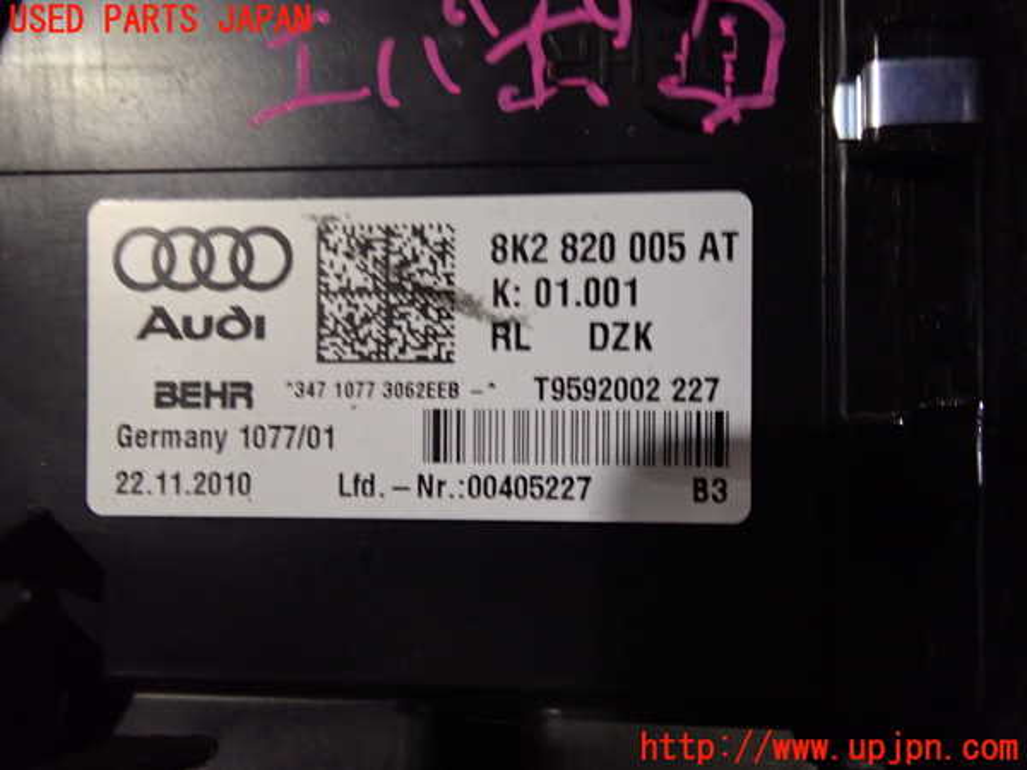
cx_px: 514
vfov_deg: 46.8
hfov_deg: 60.0
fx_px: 890
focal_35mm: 30
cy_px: 385
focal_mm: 5.4
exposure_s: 1/30
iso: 640
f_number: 2.3
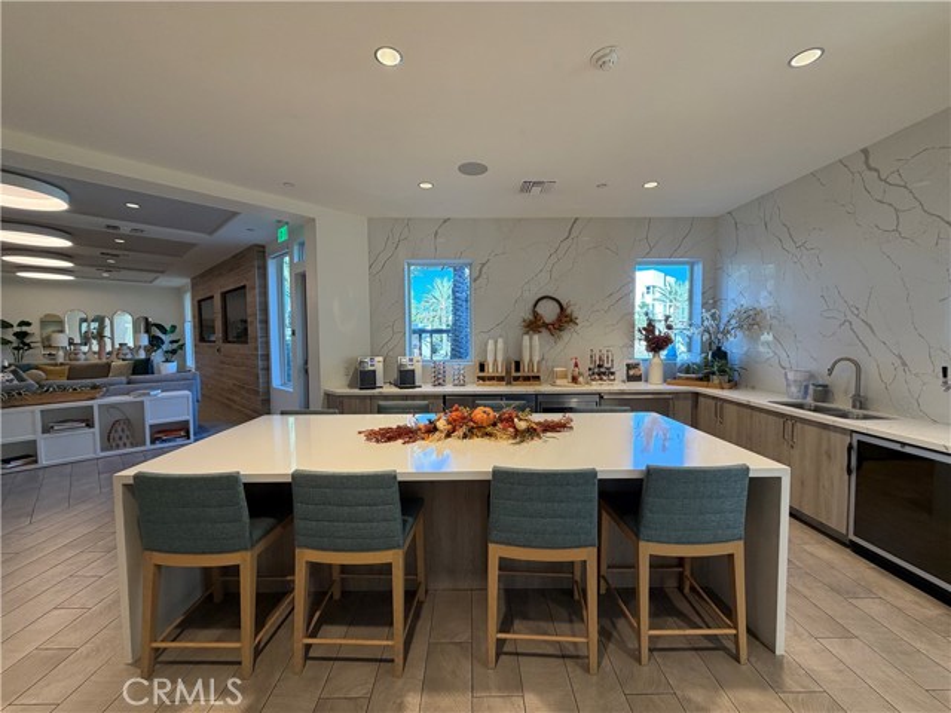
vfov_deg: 85.7
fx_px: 385
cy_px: 356
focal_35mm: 14
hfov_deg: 102.1
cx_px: 476
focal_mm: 2.22
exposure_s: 1/121
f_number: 2.2
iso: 160
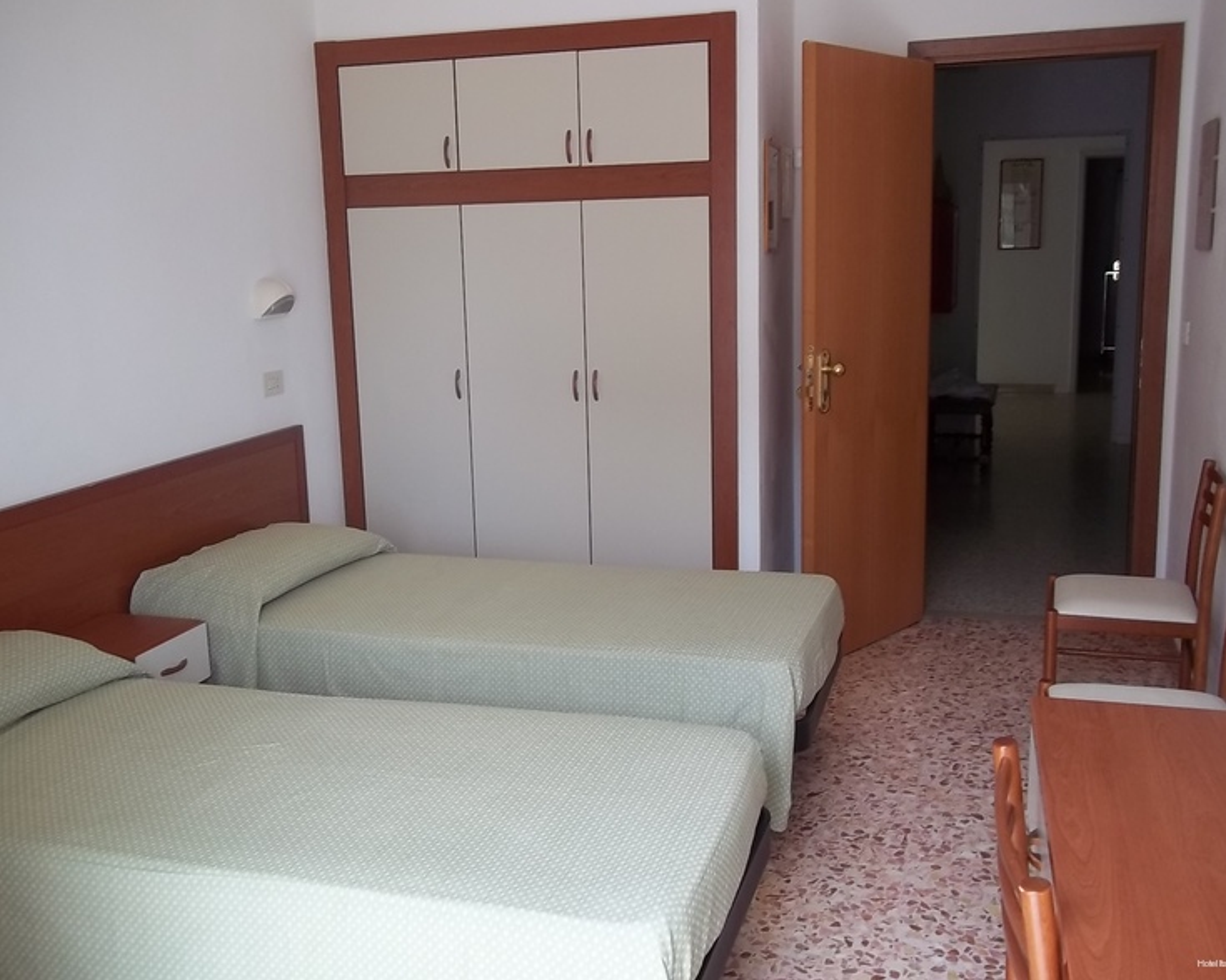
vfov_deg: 43.4
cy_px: 483
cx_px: 614
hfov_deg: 52.8
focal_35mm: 34
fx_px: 1234
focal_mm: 5.7
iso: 80
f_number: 2.9
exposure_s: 1/80
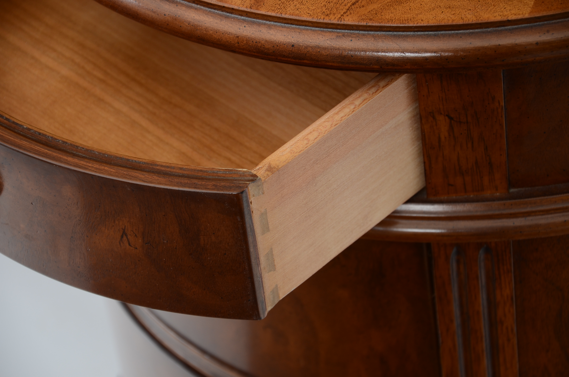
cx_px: 284
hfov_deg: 13.1
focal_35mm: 158
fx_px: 2484
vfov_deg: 8.7
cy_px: 188
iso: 200
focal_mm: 105
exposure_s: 1/100
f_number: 6.3
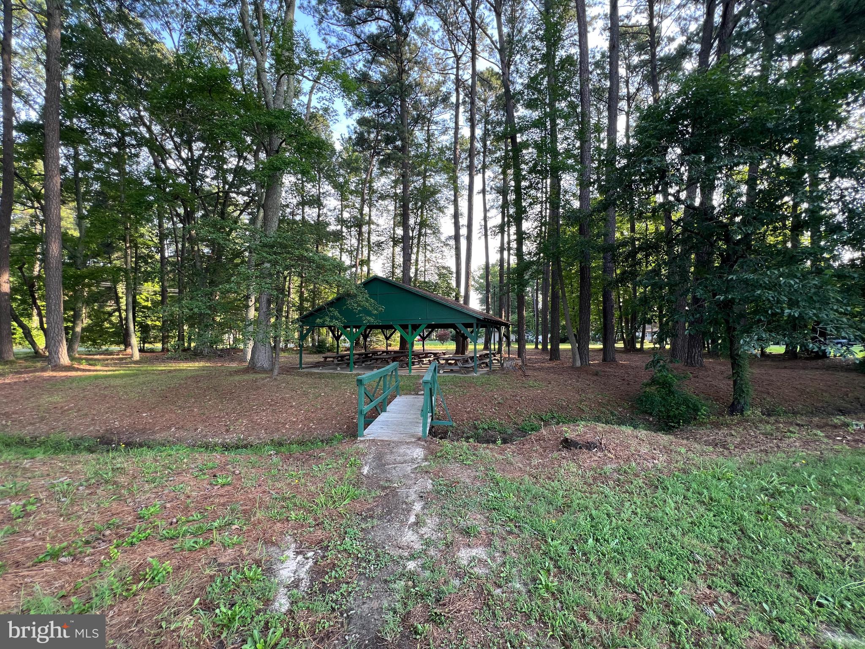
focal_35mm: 13
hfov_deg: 106.2
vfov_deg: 89.9
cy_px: 324
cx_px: 432
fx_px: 325
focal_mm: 1.57
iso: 50
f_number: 1.8
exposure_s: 1/99
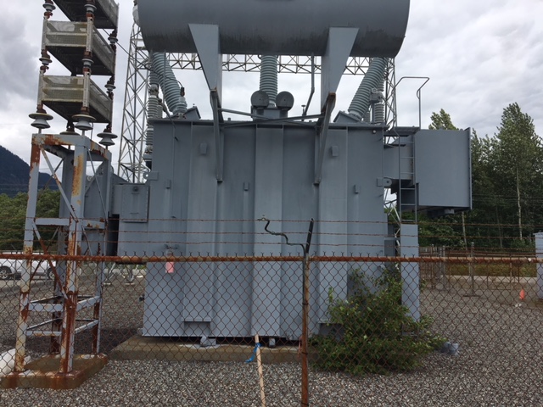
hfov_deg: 61.7
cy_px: 204
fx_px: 455
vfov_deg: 48.2
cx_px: 272
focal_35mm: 29
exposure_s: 1/1451
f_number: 2.2
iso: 25
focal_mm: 4.15
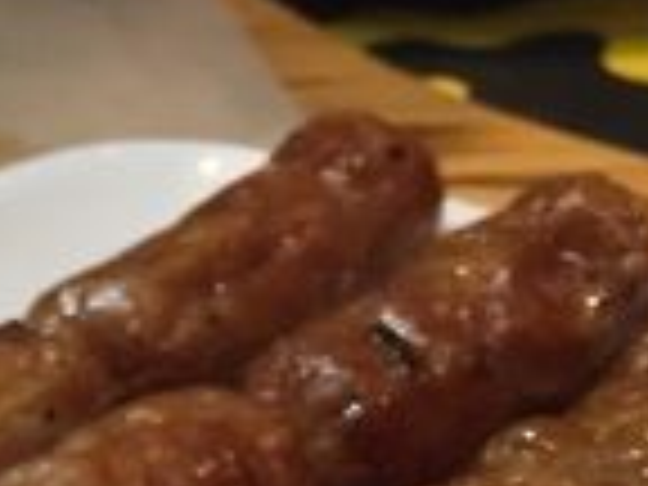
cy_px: 997
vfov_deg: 9.7
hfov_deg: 12.9
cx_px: -459
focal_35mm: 141
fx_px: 2639
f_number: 2.2
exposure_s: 1/33
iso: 50
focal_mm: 4.15
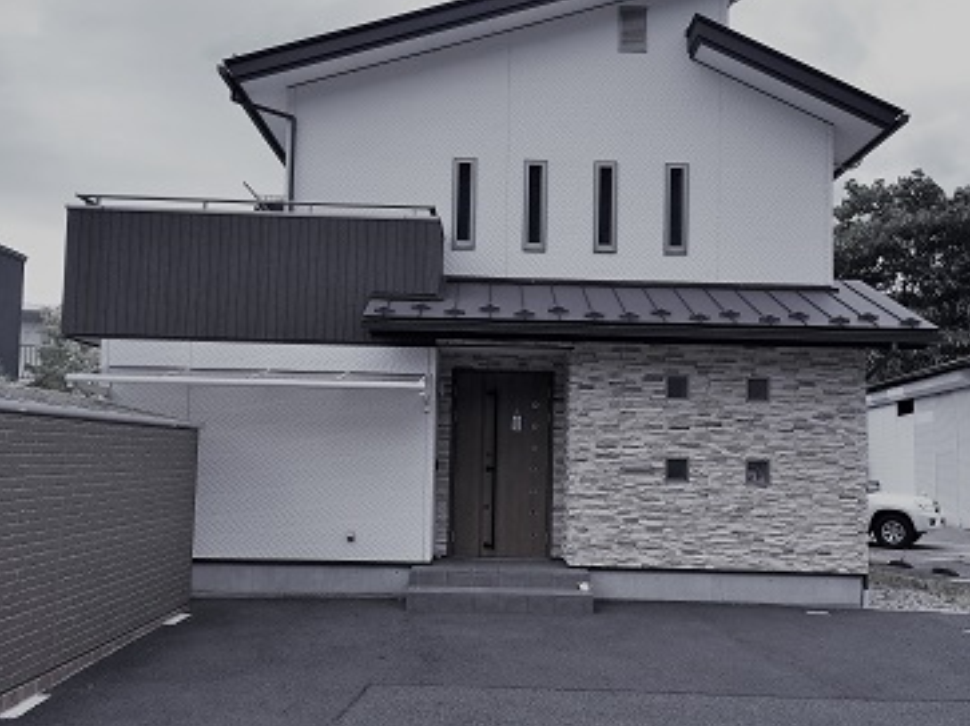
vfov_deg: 44.1
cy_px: 390
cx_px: 508
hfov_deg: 56.8
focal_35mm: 32
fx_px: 896
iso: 32
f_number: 2.2
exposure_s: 1/1199
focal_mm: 4.15
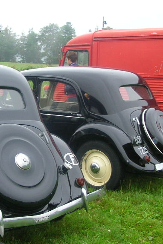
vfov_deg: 31.0
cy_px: 122
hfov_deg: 20.9
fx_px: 441
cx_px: 69
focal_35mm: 65
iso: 55
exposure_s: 1/30
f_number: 2.8
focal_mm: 5.8
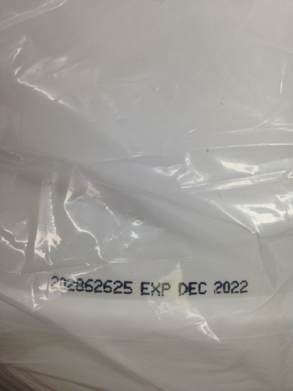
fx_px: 372
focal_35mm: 33
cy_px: 196
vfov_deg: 55.4
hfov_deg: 42.9
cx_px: 146
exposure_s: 1/120
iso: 80
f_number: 2.4
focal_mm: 4.12
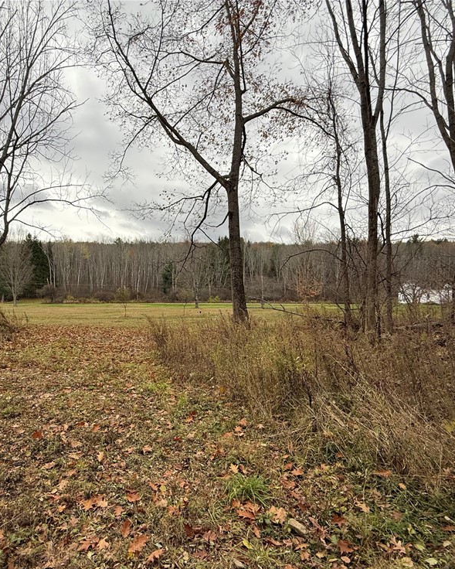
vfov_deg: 83.2
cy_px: 296
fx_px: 320
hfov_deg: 70.2
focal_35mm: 19
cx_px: 183
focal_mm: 2.22
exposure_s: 1/290
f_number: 2.2
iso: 50
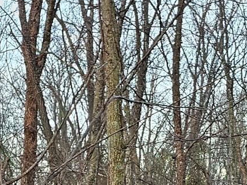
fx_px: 735
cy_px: 387
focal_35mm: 103
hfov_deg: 19.1
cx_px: 135
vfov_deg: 12.4
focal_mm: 6.3
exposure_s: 1/120
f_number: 1.7
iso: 250
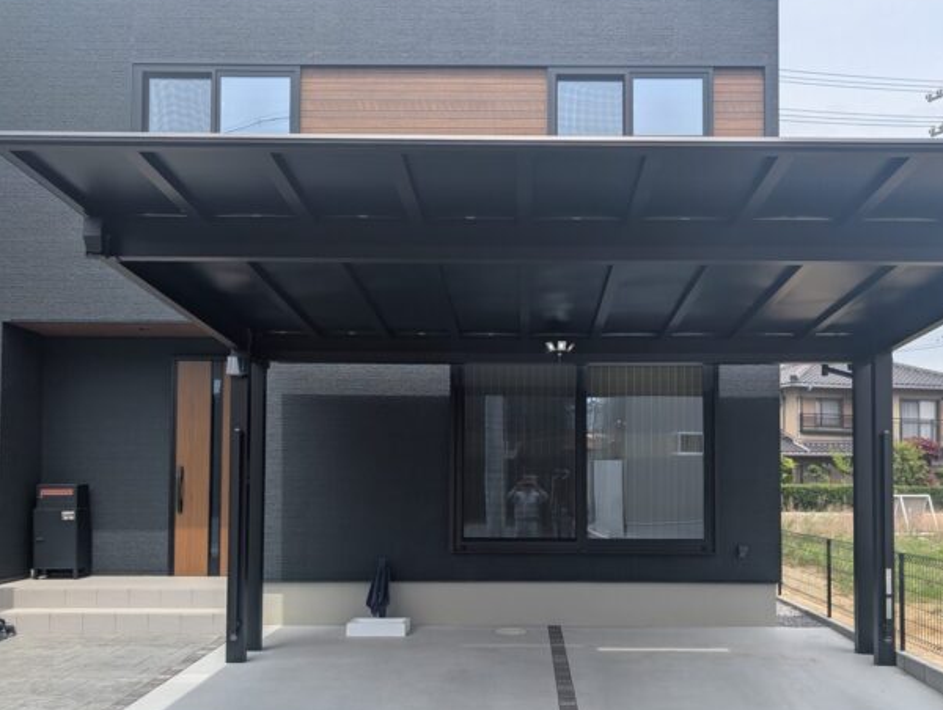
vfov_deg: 39.6
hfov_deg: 51.2
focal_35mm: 36
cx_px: 530
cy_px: 434
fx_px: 982
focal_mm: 6.9
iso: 23
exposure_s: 1/980
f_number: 1.68
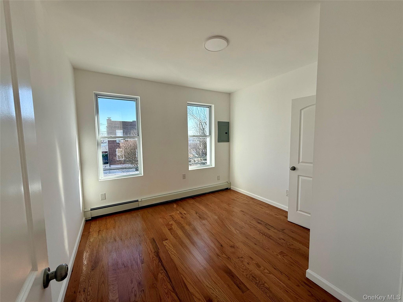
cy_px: 151
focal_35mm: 14
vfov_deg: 85.7
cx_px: 202
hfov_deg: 102.1
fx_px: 163
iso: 64
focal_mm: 2.22
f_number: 2.2
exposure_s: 1/475
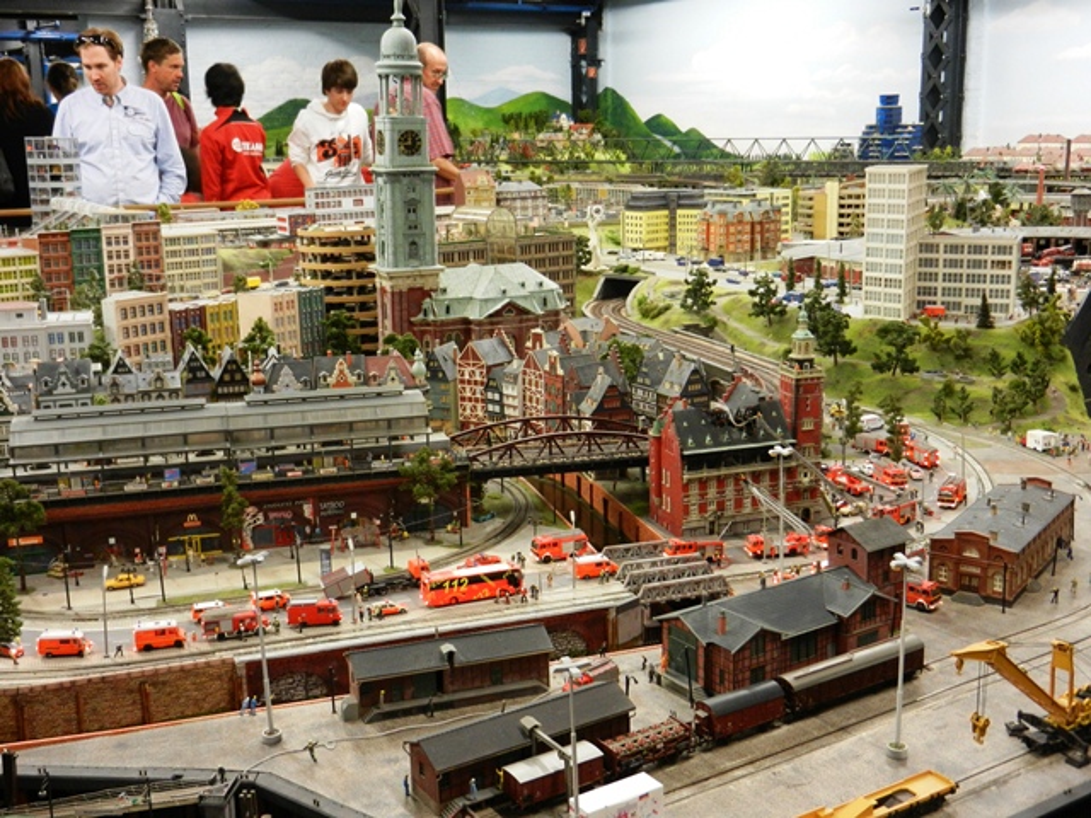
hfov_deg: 49.0
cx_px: 546
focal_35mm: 38
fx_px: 1198
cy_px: 409
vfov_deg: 37.7
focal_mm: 6.9
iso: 400
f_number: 4
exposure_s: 1/13
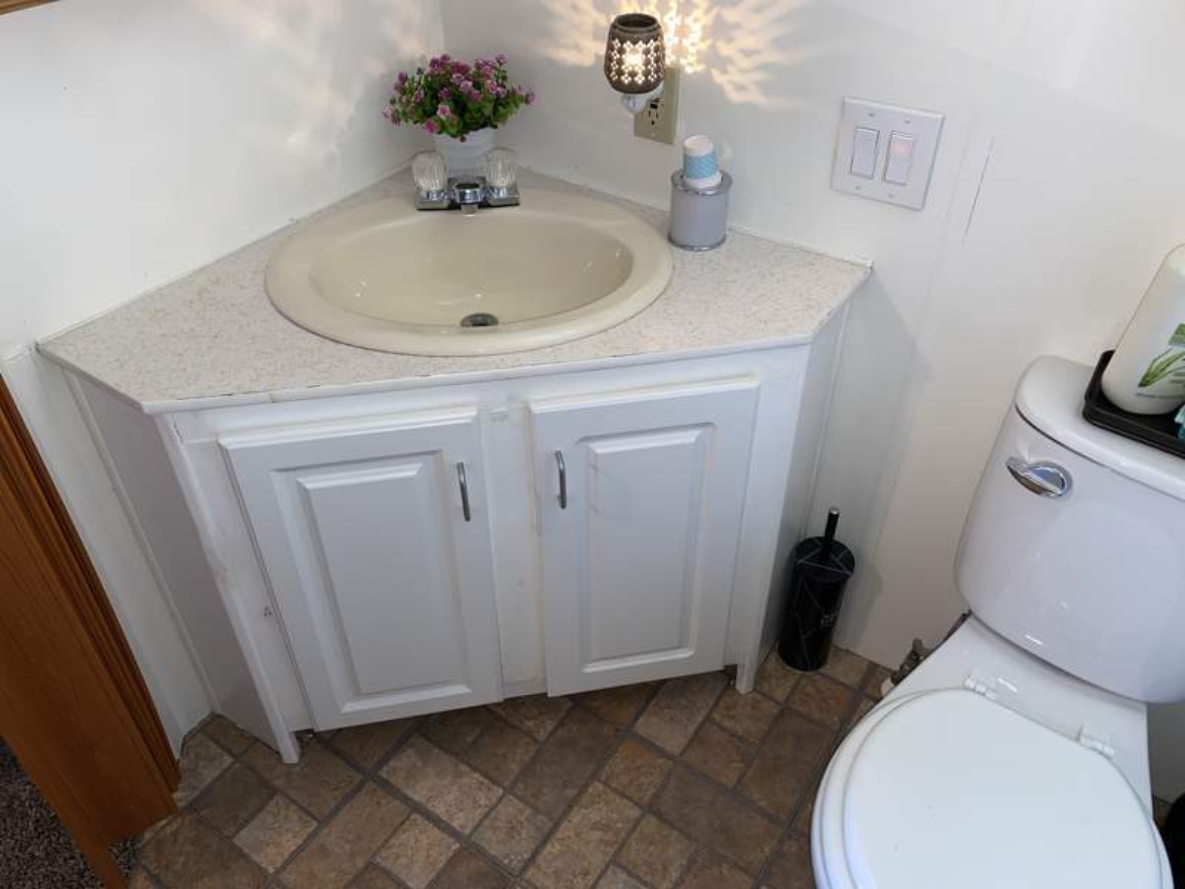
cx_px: 592
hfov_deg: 67.3
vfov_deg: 53.1
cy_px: 444
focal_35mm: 26
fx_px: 890
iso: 40
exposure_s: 1/15
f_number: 1.8
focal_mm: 4.25
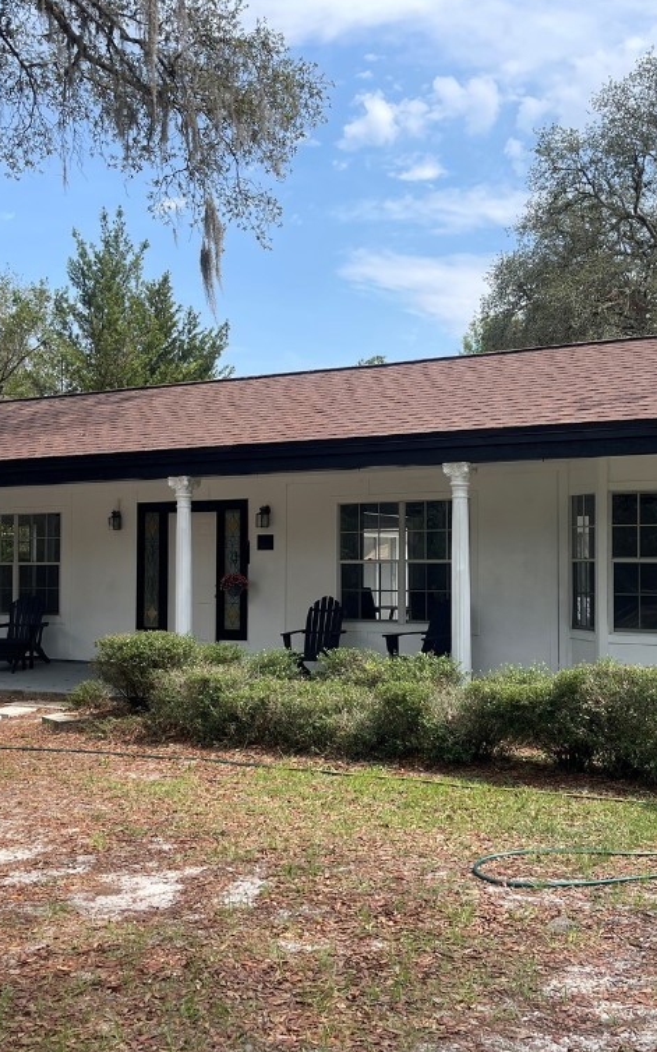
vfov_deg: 54.0
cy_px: 529
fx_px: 1032
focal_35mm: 36
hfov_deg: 35.2
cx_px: 385
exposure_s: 1/2083
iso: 32
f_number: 1.6
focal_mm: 5.1
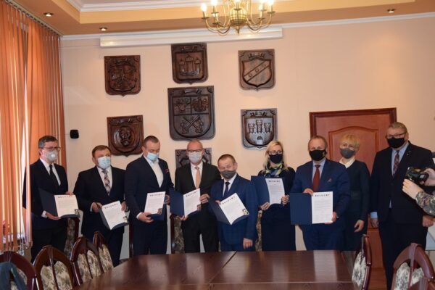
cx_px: 218
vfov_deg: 22.6
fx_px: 725
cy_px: 145
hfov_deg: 33.4
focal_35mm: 60
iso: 1250
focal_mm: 40
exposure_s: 1/60
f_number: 4.5
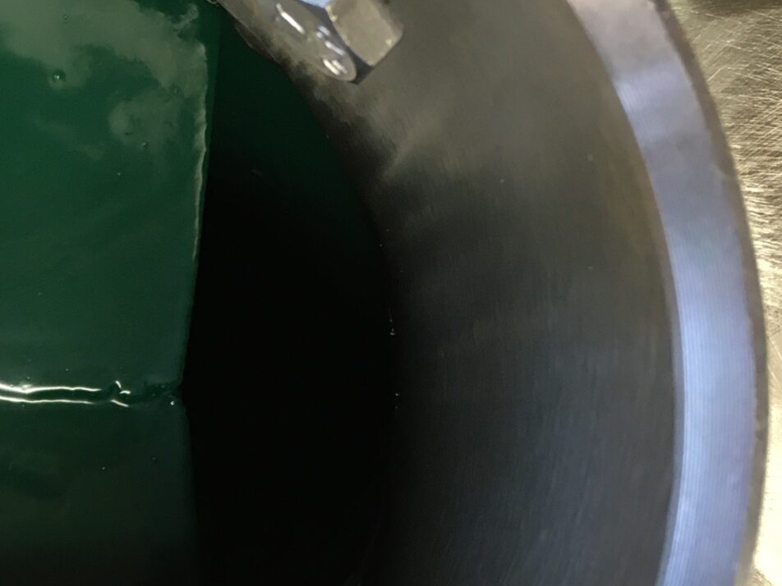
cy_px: 449
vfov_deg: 18.8
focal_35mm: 78
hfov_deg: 23.1
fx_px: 1762
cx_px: -131
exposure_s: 1/33
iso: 100
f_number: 2.2
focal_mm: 4.15
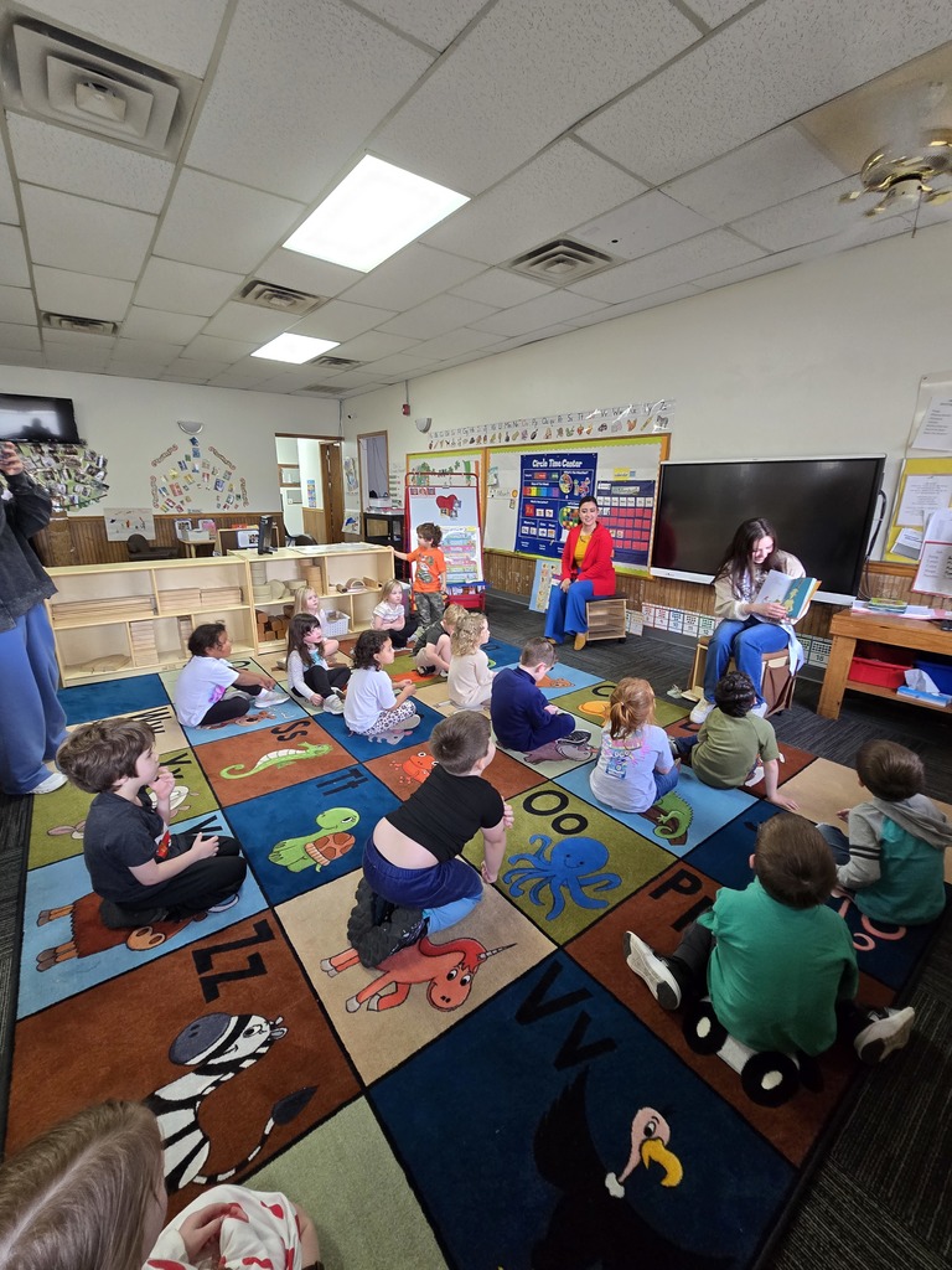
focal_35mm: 13
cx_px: 476
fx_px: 477
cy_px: 635
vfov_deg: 106.2
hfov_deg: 89.9
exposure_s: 1/60
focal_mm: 2.2
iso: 200
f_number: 2.2
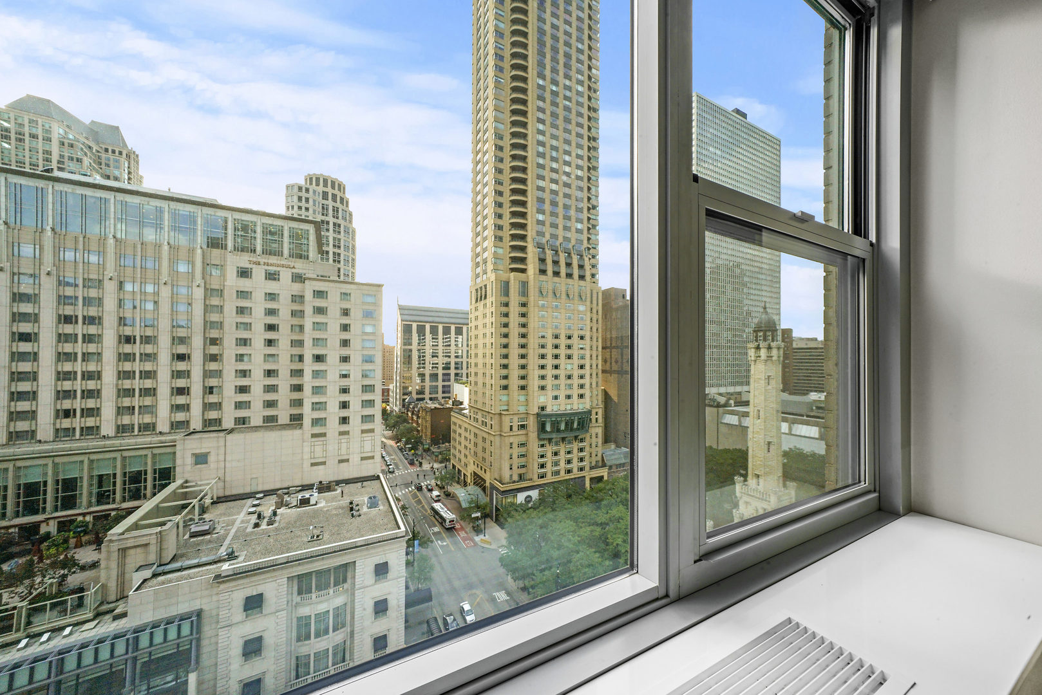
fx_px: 347
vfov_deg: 90.1
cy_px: 348
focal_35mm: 12
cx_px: 521
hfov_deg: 112.6
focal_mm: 12
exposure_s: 1/10
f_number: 20
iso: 400
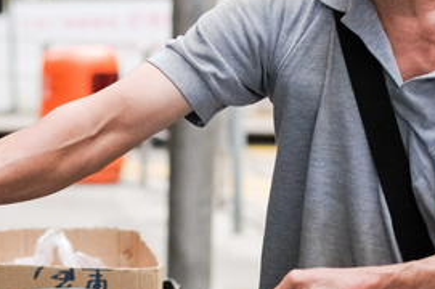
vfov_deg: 9.7
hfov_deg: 14.5
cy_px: 159
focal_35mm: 141
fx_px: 1702
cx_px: 108
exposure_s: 1/2400
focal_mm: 35
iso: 2500
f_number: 1.8
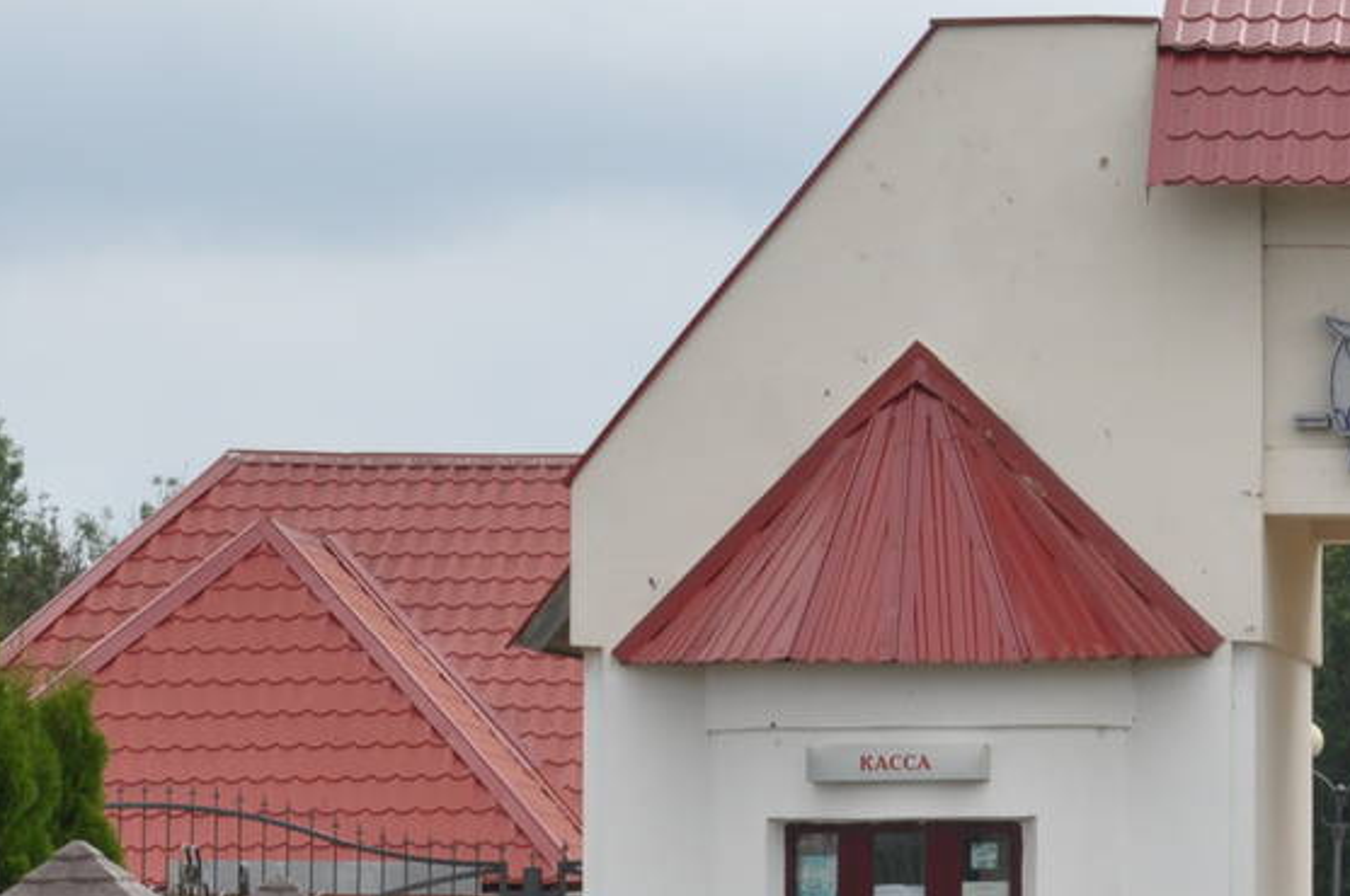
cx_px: 1849
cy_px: 582
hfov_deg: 9.0
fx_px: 8390
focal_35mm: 224
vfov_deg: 6.1
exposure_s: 1/200
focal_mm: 52
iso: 200
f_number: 11
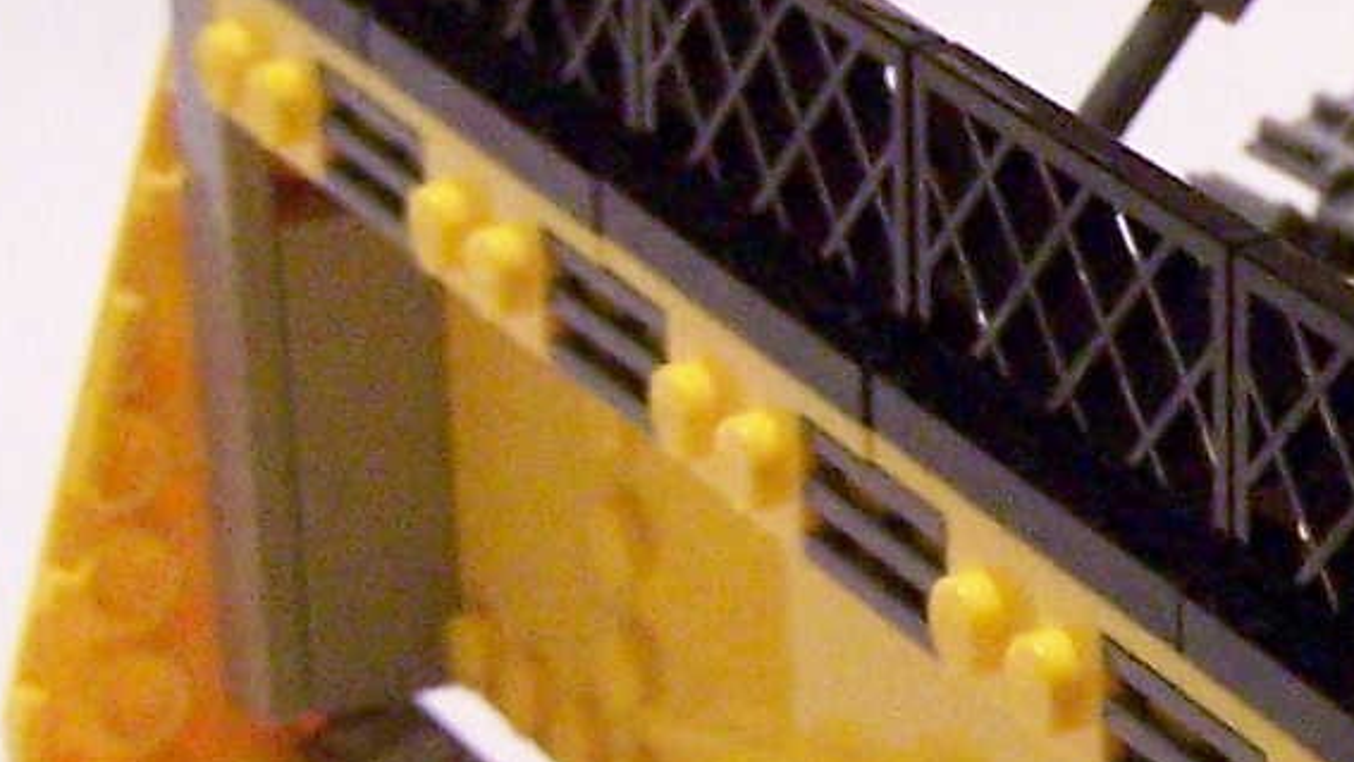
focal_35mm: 188
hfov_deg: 10.8
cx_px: 2314
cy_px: 466
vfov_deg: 6.5
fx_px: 6750
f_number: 2.8
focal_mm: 6.3
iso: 400
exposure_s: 1/15
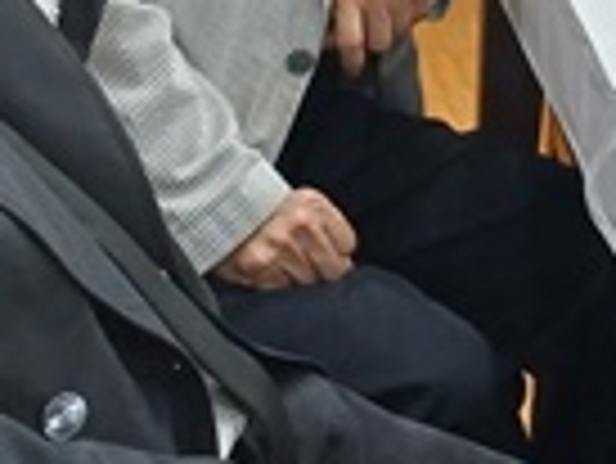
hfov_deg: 15.5
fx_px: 2084
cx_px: 935
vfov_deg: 11.9
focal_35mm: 117
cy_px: -297
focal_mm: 4.65
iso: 250
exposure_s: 1/60
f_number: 1.8
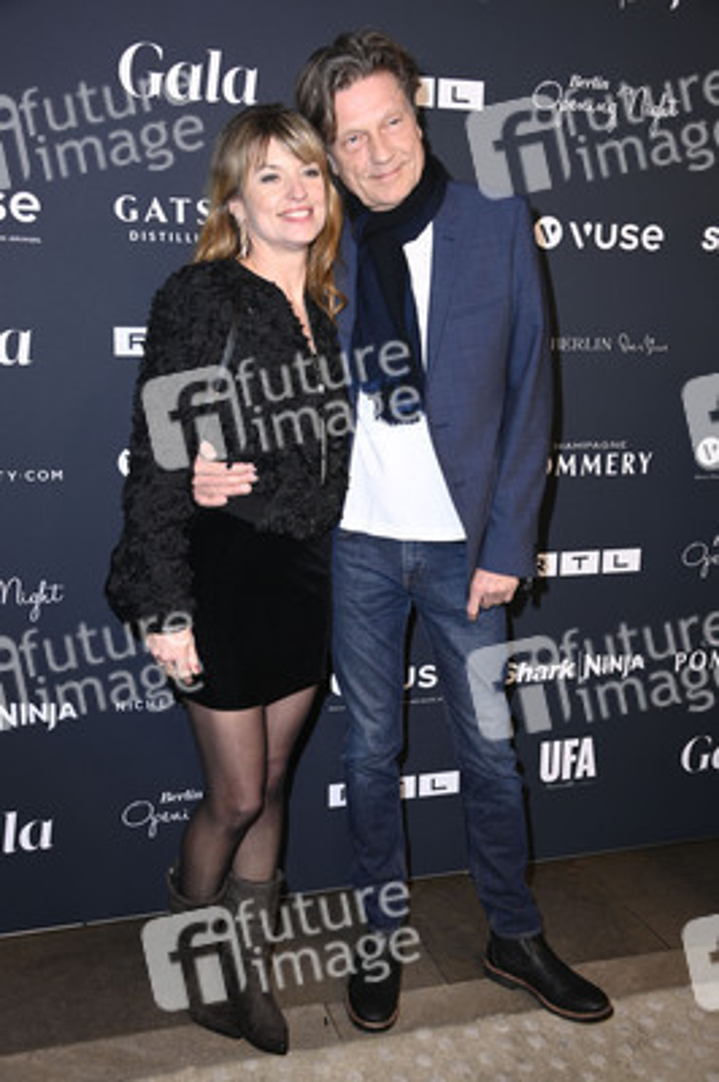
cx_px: 360
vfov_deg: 53.2
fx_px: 1080
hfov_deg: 36.8
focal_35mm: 36
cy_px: 541
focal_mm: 36
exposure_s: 1/250
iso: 640
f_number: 5.6
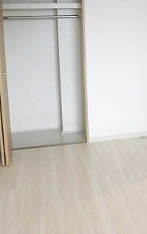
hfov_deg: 25.2
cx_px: 128
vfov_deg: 39.4
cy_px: 65
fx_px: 320
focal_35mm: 50
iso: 320
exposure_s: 1/40
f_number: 3.1
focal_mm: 4.3
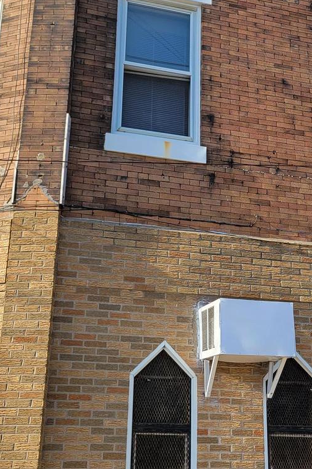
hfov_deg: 24.5
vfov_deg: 36.3
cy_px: 230
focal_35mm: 55
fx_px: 715
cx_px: 207
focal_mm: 5.4
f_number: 1.8
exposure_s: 1/1145
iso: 40
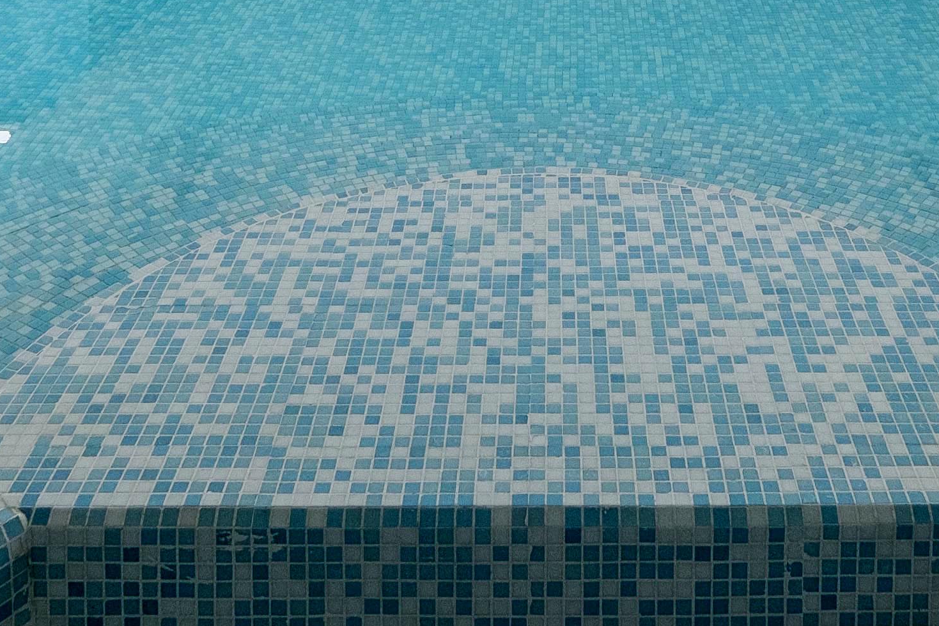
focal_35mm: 50
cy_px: -364
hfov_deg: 39.5
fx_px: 1304
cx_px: 559
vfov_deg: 21.6
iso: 800
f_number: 8
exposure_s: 1/300
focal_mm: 10
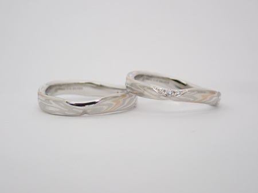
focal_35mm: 77
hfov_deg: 25.3
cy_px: 96
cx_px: 129
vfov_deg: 19.1
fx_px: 574
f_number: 4.1
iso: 200
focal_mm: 13.65
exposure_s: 1/125
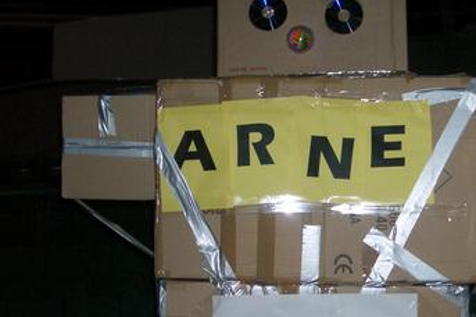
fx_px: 898
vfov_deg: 19.9
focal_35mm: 68
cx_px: 333
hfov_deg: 29.4
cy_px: 210
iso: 100
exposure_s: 1/60
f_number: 2.6
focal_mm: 5.8
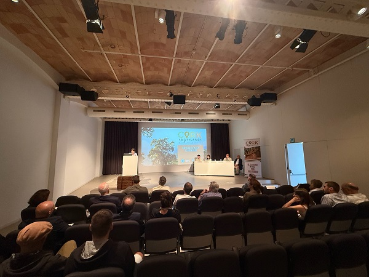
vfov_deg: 85.7
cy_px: 138
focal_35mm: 14
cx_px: 184
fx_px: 149
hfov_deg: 102.1
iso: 400
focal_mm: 2.22
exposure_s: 1/50
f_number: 2.2
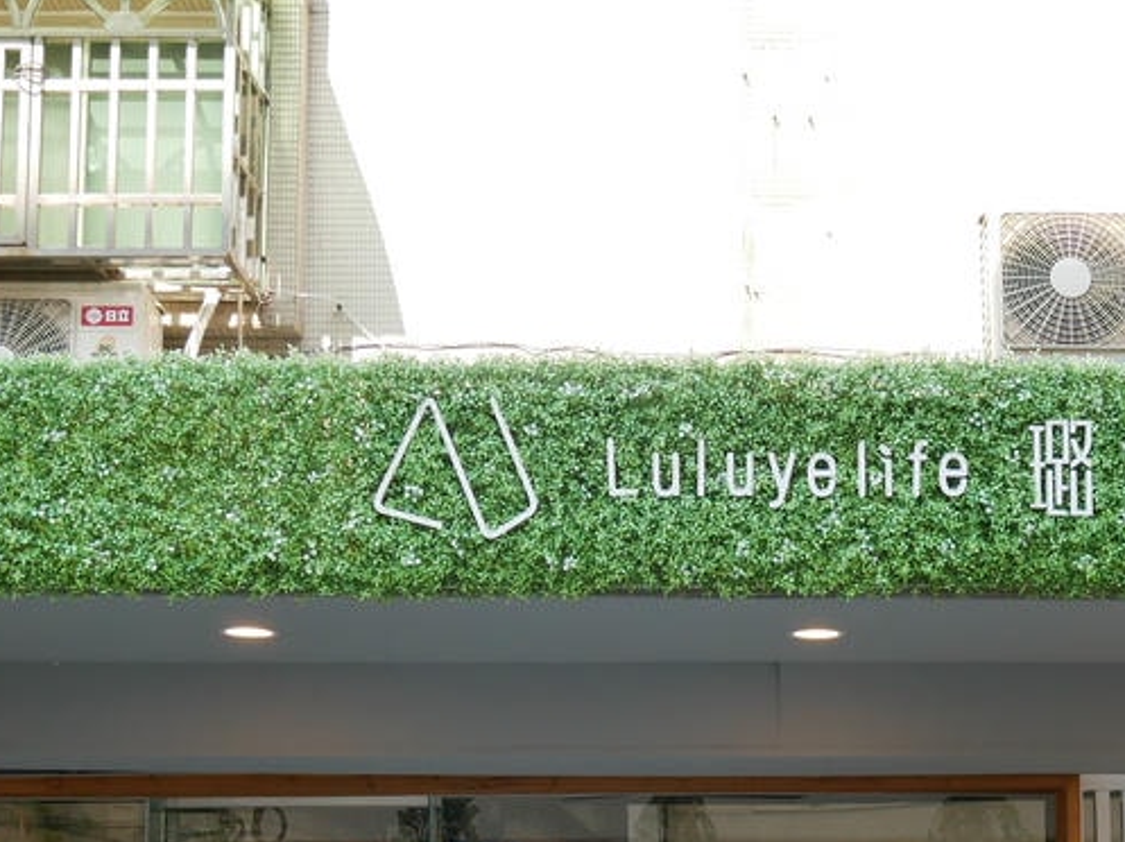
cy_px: 833
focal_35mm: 58
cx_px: 819
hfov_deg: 32.7
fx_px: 1884
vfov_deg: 24.1
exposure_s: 1/160
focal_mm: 12
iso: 200
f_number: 4.5
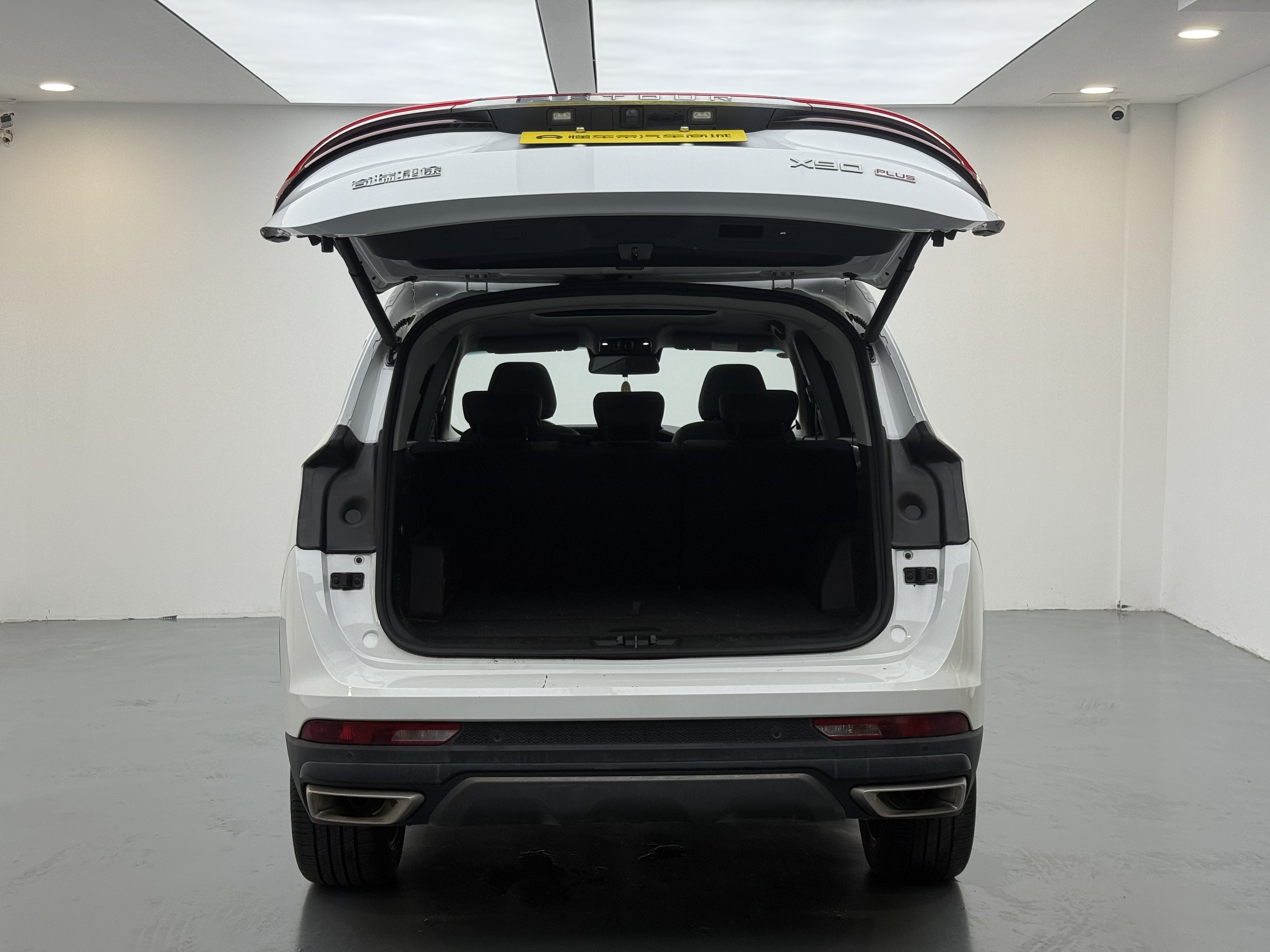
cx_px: 635
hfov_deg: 39.7
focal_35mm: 48
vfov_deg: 30.3
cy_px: 476
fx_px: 1761
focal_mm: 6.76
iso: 50
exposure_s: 1/179
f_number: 1.78
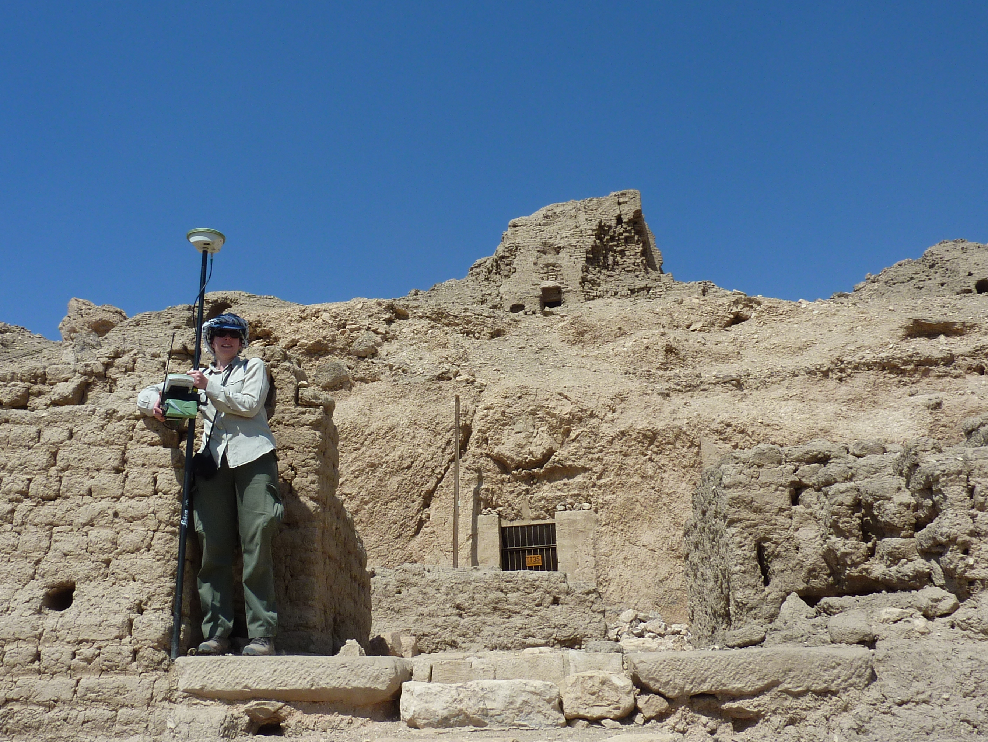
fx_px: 971
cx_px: 427
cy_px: 342
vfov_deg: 41.8
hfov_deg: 53.8
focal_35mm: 34
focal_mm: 4.1
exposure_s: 1/640
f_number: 5.6
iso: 80
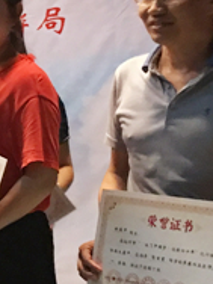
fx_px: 1263
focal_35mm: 154
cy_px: 110
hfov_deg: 8.6
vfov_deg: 12.8
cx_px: -343
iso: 100
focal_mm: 4.15
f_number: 2.2
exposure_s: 1/17
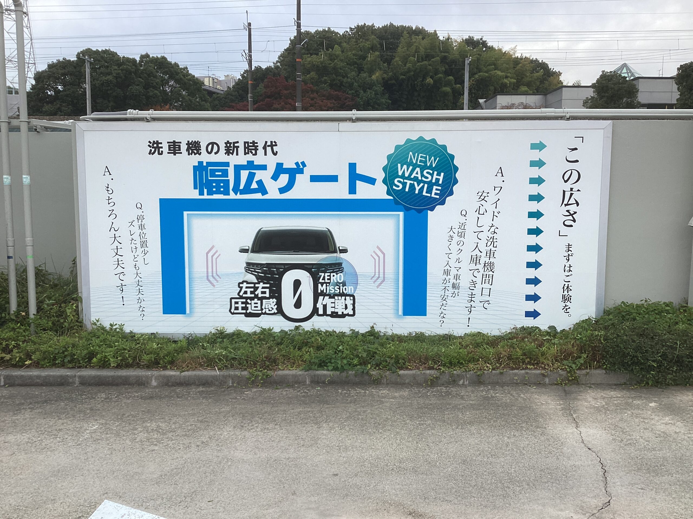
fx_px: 621
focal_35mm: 31
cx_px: 346
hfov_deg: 58.4
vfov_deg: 45.4
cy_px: 260
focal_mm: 3.3
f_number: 2.4
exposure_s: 1/420
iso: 25
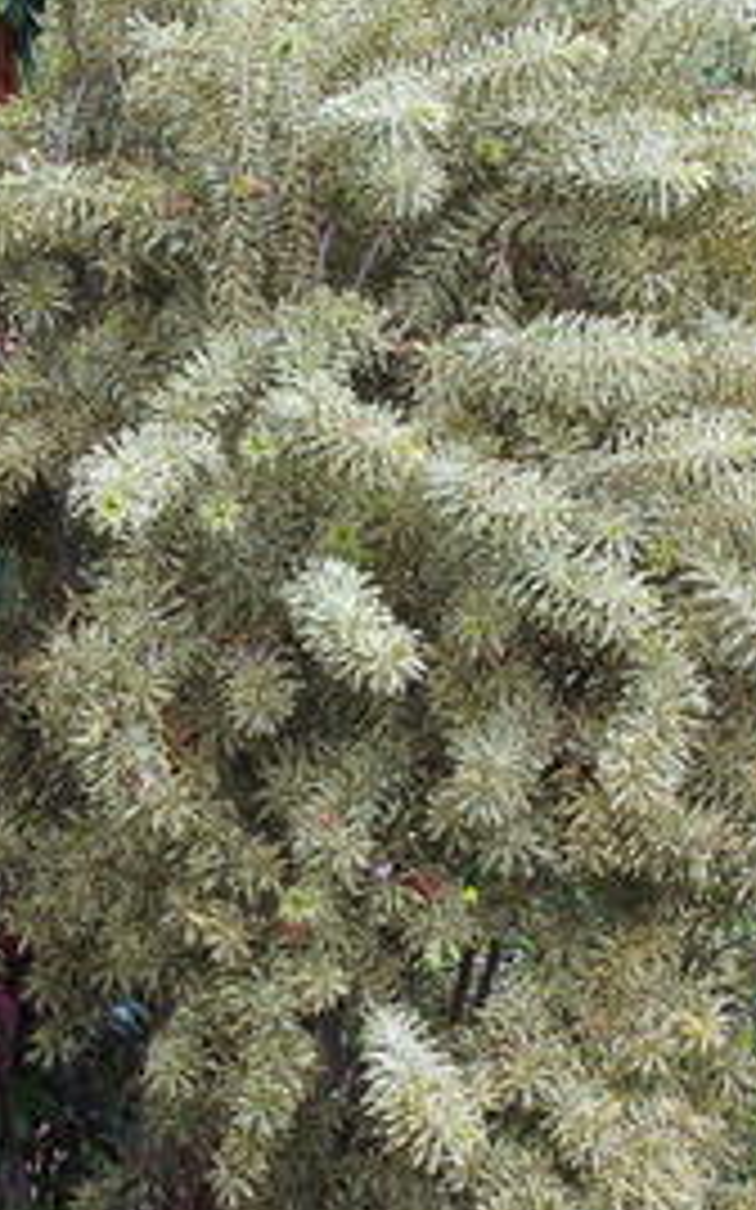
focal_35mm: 124
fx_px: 4090
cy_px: 639
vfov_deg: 16.8
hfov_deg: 10.6
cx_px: 360
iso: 125
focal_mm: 14.5
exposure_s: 1/125
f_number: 3.2
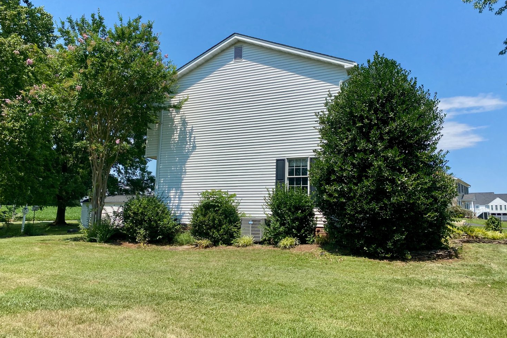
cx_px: 256
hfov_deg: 65.5
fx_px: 394
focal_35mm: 28
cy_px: 159
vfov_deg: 46.4
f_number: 1.8
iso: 32
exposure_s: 1/2967
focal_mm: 4.25
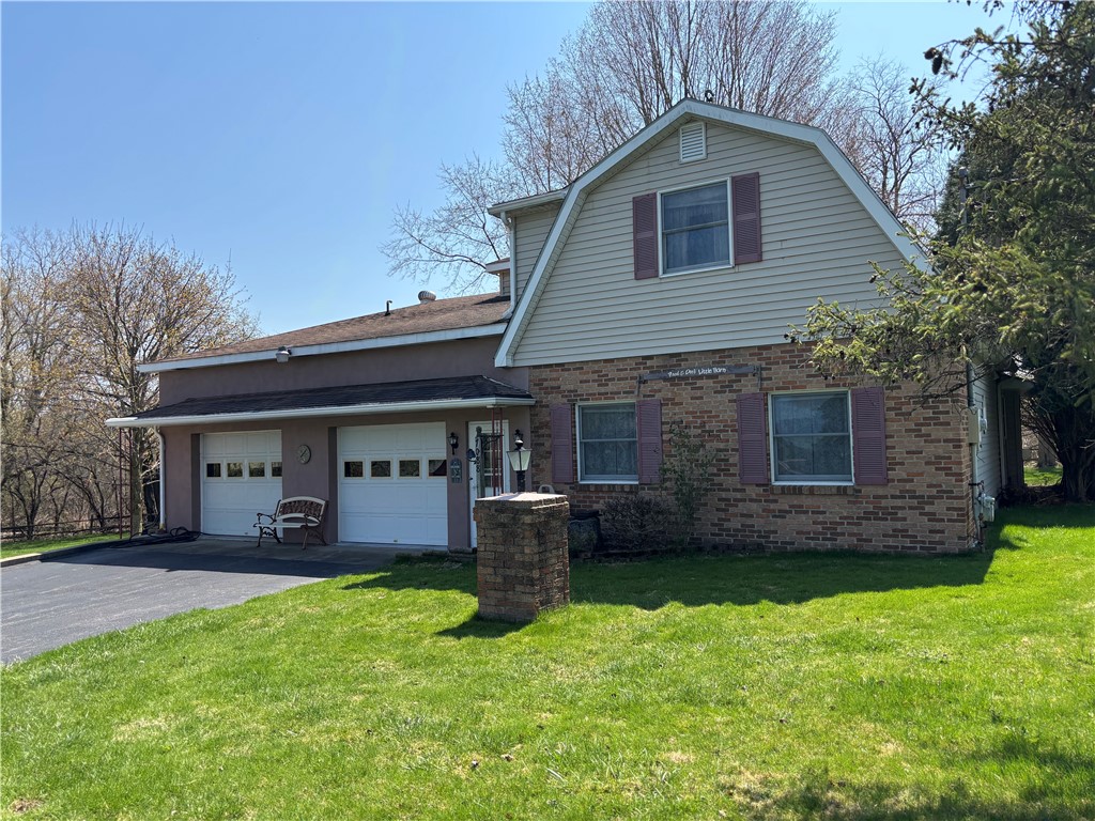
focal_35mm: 26
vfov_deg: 53.1
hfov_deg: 67.3
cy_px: 410
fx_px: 822
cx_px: 548
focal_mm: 5.96
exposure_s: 1/2151
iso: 50
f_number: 1.6
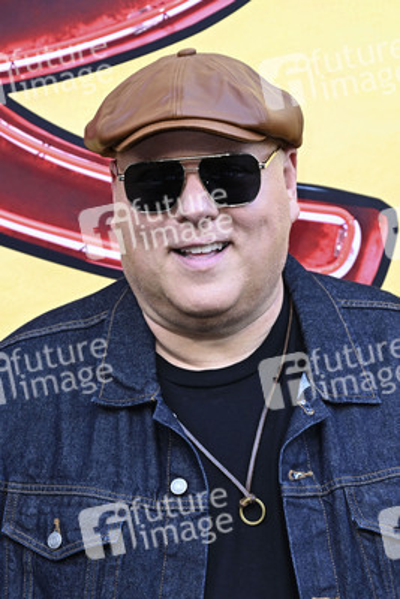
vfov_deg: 23.1
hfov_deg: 15.5
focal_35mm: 88
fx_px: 1465
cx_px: 200
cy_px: 300
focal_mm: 88
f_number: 5.6
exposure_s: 1/200
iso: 1000
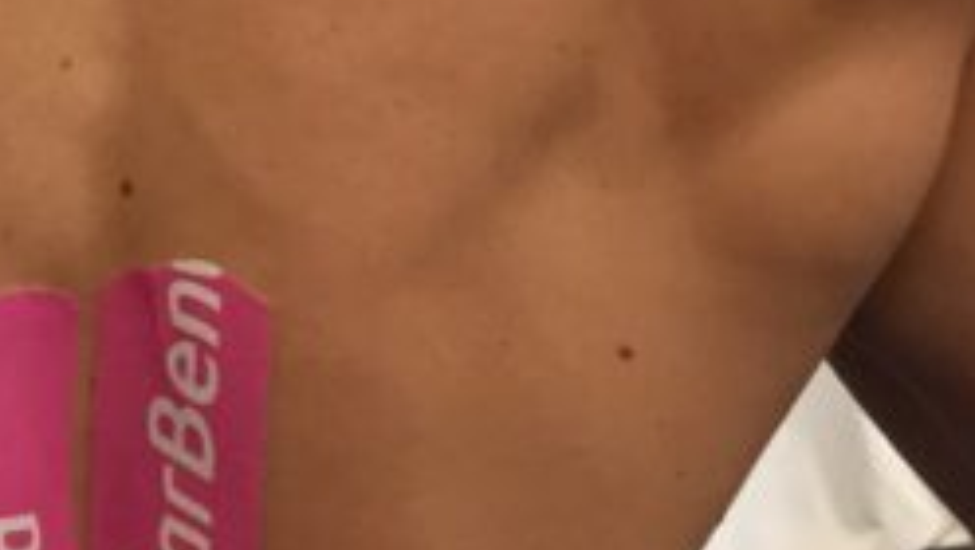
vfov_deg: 8.4
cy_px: 45
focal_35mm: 145
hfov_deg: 13.1
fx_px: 3752
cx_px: -889
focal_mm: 4.15
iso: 125
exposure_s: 1/30
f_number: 2.2
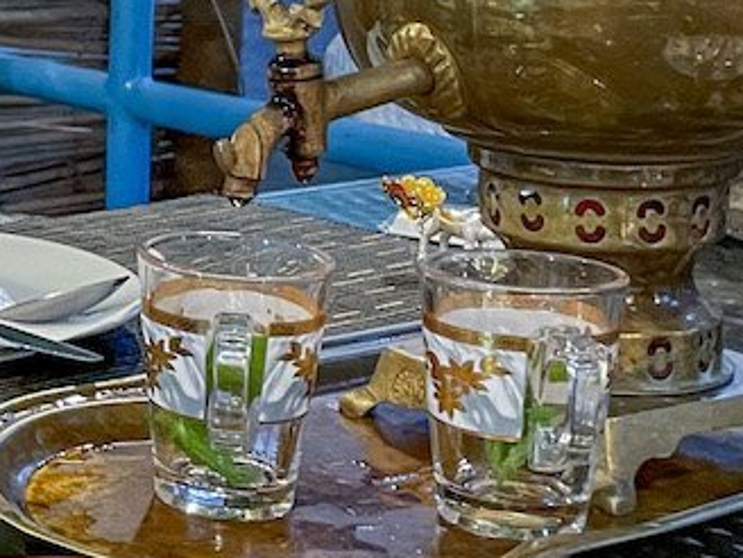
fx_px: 2039
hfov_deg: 18.8
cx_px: -292
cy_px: 109
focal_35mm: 95
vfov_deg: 15.5
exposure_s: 1/25
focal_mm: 4.2
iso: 500
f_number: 1.6
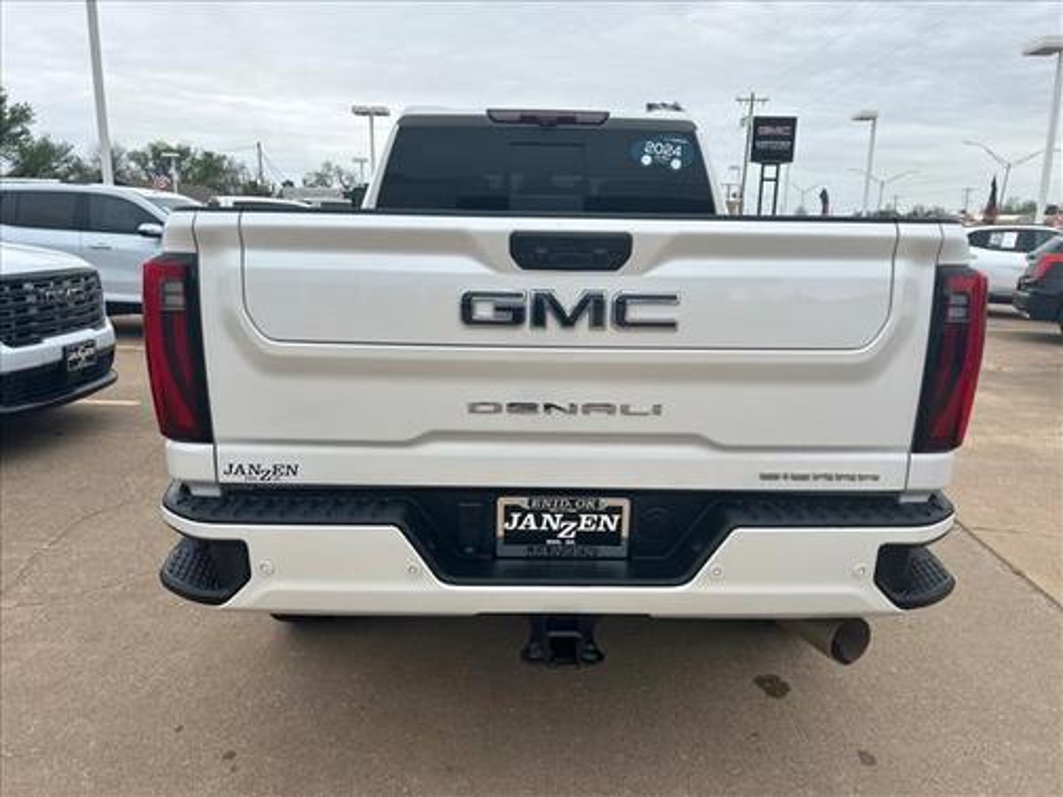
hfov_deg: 67.3
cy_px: 398
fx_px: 798
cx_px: 532
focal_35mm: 26
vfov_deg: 53.1
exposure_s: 1/1901
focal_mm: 5.7
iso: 50
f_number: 1.5
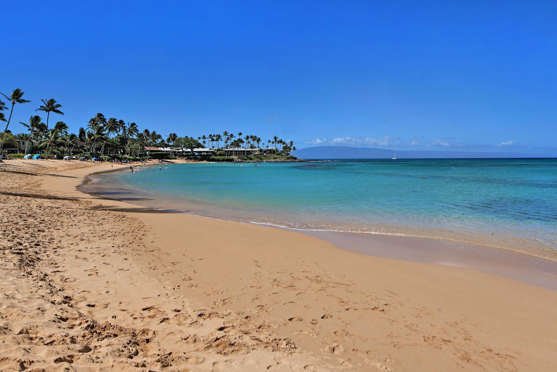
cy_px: 186
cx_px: 278
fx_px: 371
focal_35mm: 24
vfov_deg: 53.2
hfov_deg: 73.7
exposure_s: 1/200
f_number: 13
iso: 100
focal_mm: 24
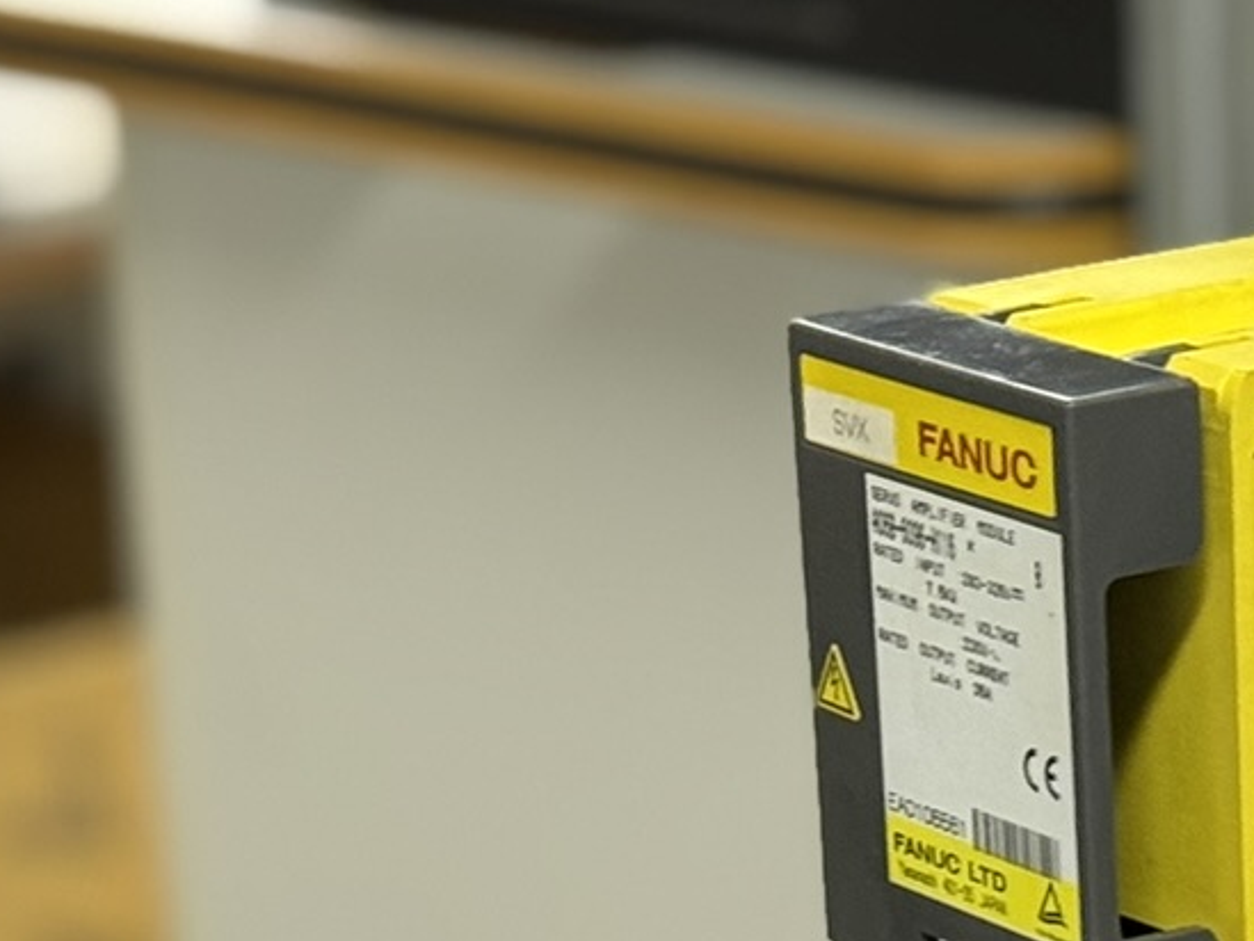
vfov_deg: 8.0
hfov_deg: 10.9
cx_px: 1359
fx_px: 6486
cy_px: 1681
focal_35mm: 179
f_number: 1.78
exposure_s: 1/50
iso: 160
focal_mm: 6.76
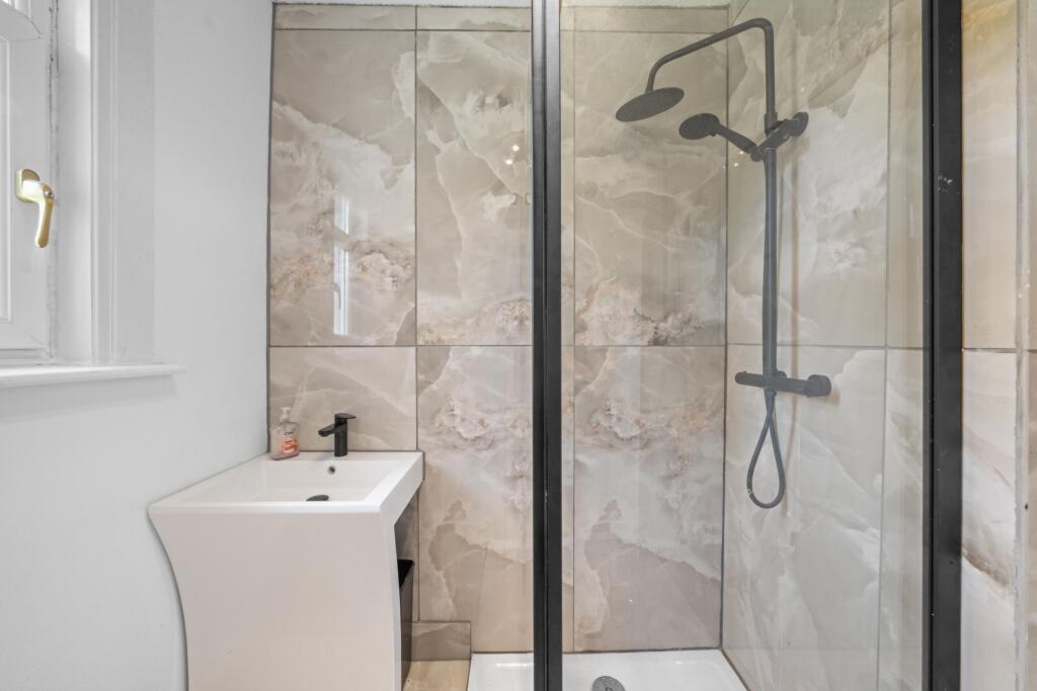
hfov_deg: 112.6
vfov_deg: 90.0
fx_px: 346
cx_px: 518
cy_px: 346
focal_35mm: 12
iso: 640
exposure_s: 5
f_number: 20
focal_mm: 12
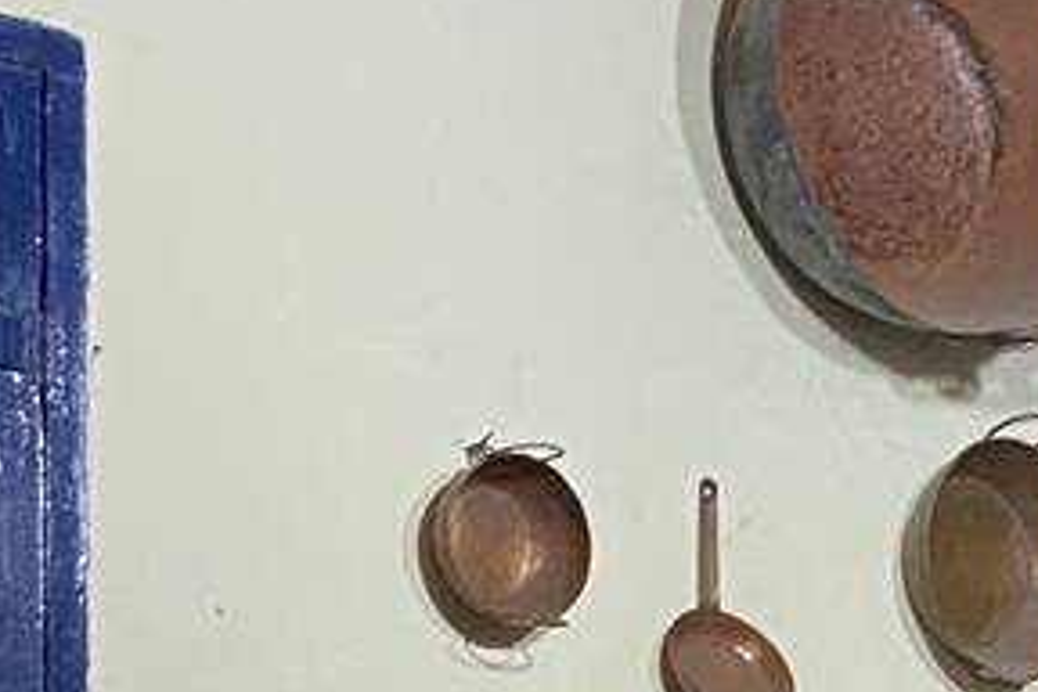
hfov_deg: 14.7
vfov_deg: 9.8
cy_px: 1114
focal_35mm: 135
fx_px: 3892
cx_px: 1258
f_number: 1.8
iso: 640
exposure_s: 1/30
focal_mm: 4.25
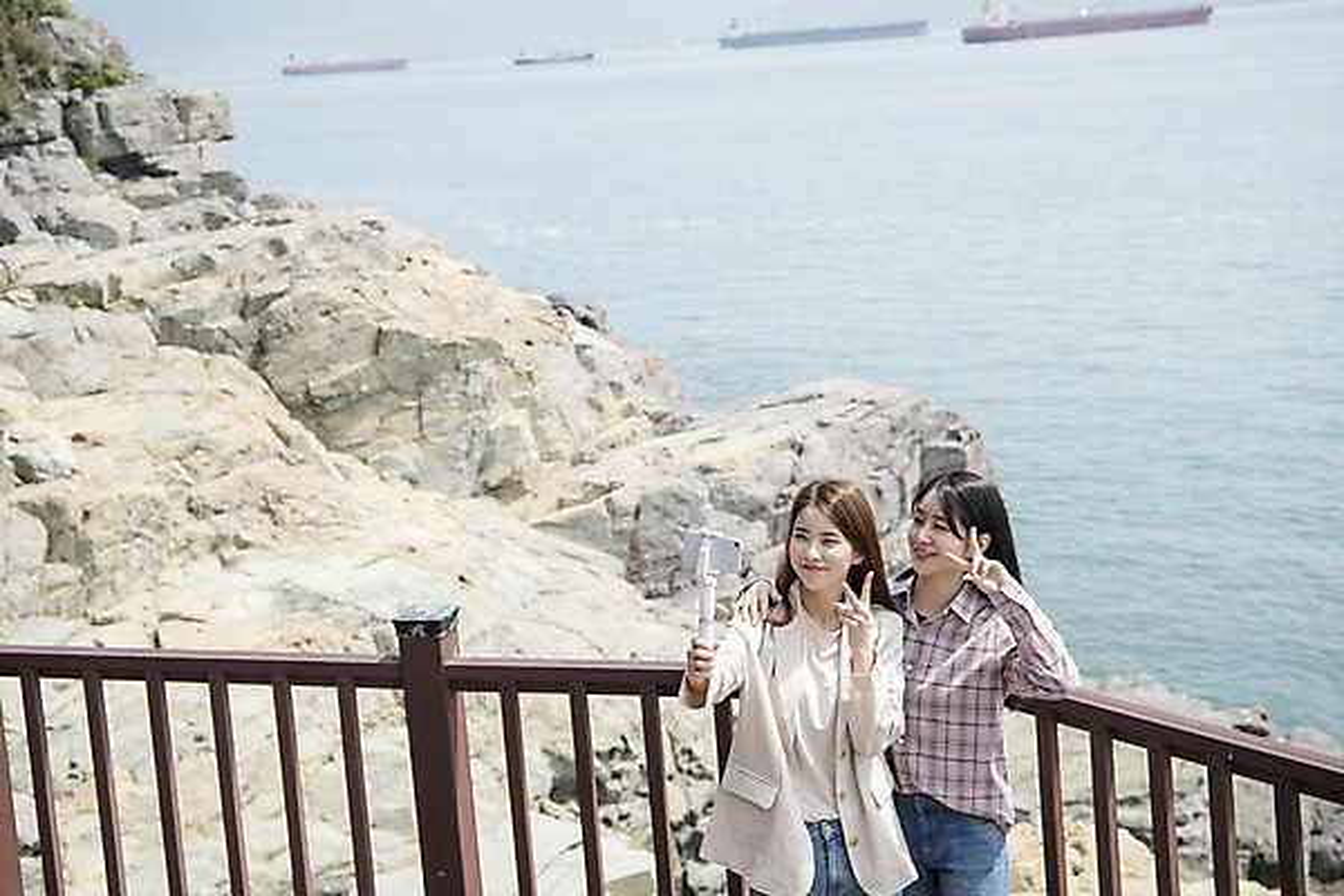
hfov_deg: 36.2
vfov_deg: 24.6
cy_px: 448
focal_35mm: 55
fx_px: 2053
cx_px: 672
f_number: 5.6
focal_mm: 55
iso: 200
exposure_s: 1/800
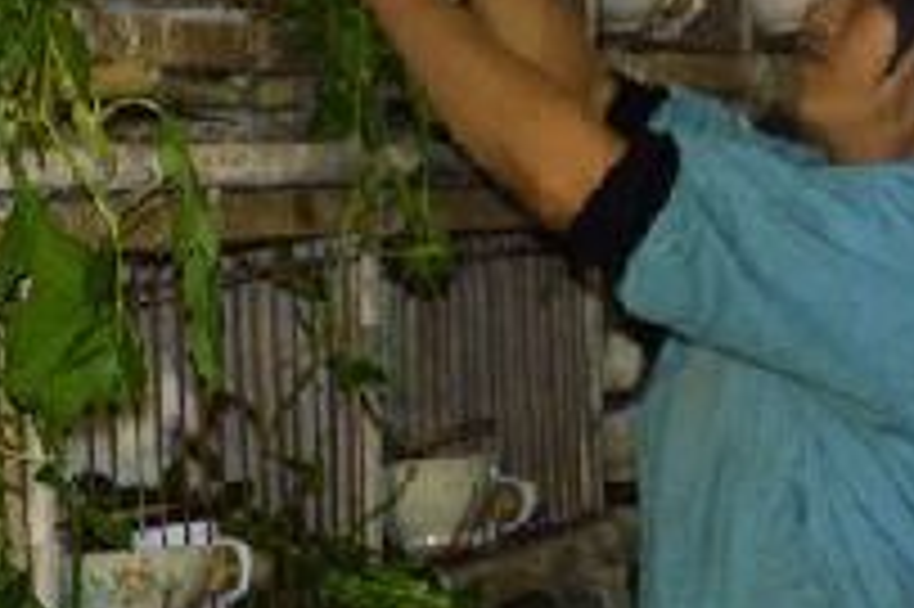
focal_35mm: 129
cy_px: 257
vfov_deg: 10.6
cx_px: 583
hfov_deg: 15.8
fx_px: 3278
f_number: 5
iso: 560
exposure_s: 1/60
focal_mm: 35
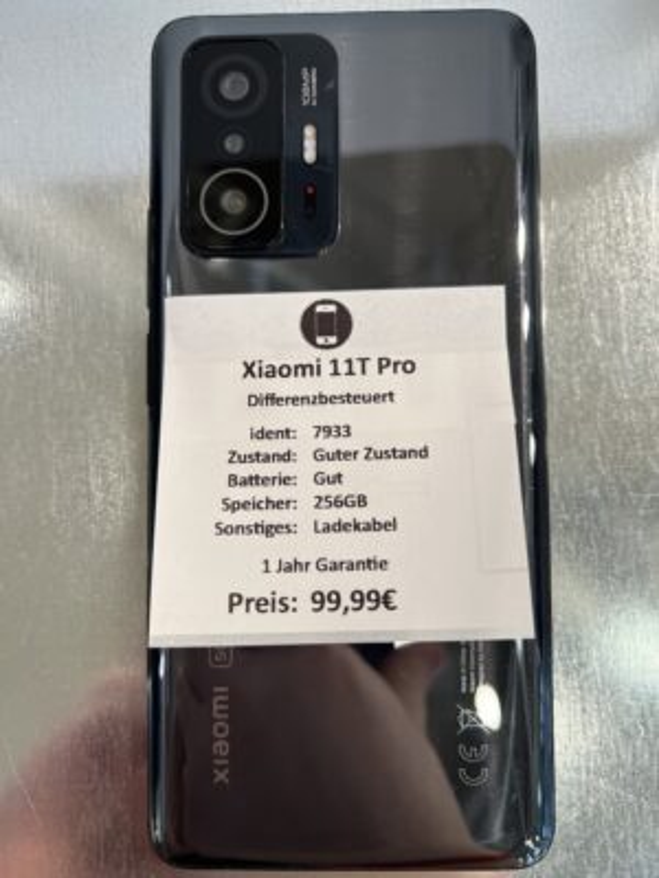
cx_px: 330
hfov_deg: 53.1
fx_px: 660
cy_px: 439
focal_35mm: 26
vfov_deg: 67.3
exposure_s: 1/100
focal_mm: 5.7
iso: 100
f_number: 1.5
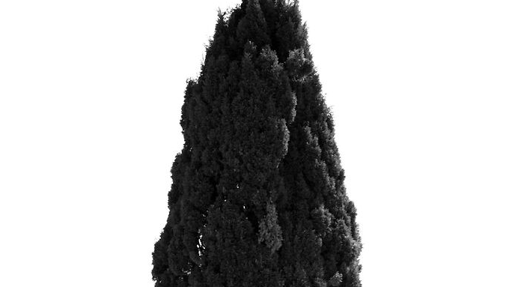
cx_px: -51
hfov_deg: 3.2
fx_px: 8978
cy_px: 715
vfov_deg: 1.8
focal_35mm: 665
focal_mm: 180
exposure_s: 1/8000
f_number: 4
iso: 1000
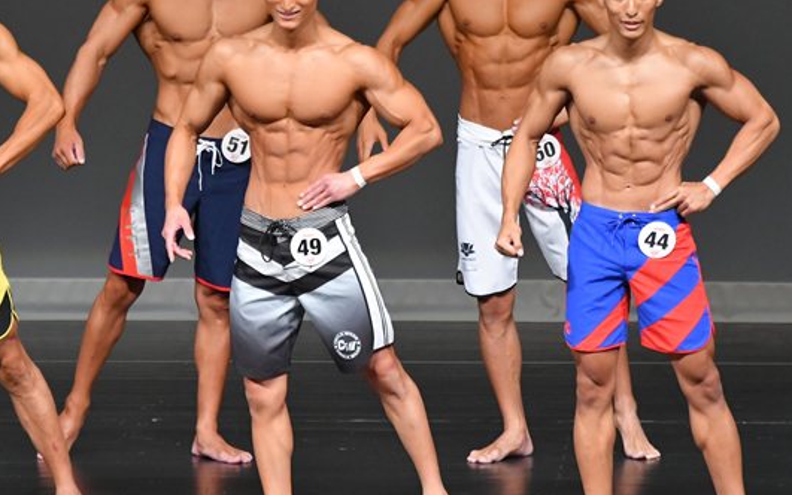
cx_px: 384
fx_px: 10103
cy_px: 216
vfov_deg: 2.8
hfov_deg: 4.5
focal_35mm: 468
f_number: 5.6
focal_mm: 210
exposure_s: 1/400
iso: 4000
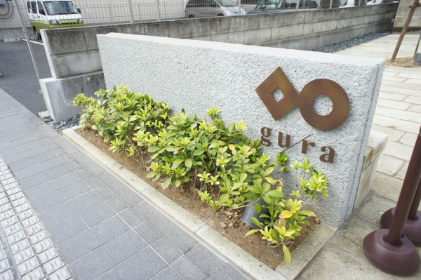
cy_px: 140
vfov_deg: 53.1
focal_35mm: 24
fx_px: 280
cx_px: 210
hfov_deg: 73.8
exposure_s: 1/640
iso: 200
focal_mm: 16
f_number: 3.5
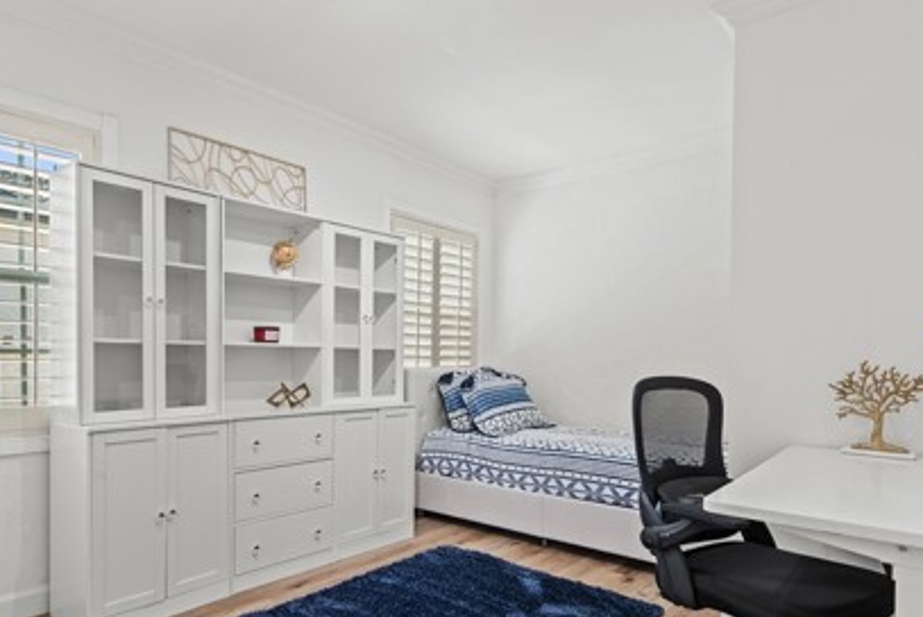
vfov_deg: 57.0
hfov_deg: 78.2
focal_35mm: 22
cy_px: 357
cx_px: 408
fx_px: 564
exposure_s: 1/4
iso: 200
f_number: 6.3
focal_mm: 14
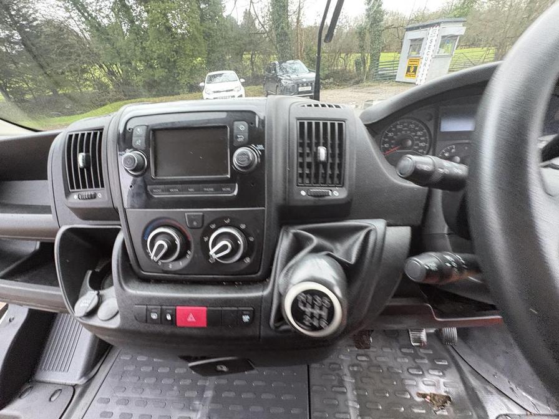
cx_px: 280
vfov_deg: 85.7
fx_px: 226
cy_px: 210
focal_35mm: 14
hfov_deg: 102.1
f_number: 2.2
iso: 500
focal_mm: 2.22
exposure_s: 1/60
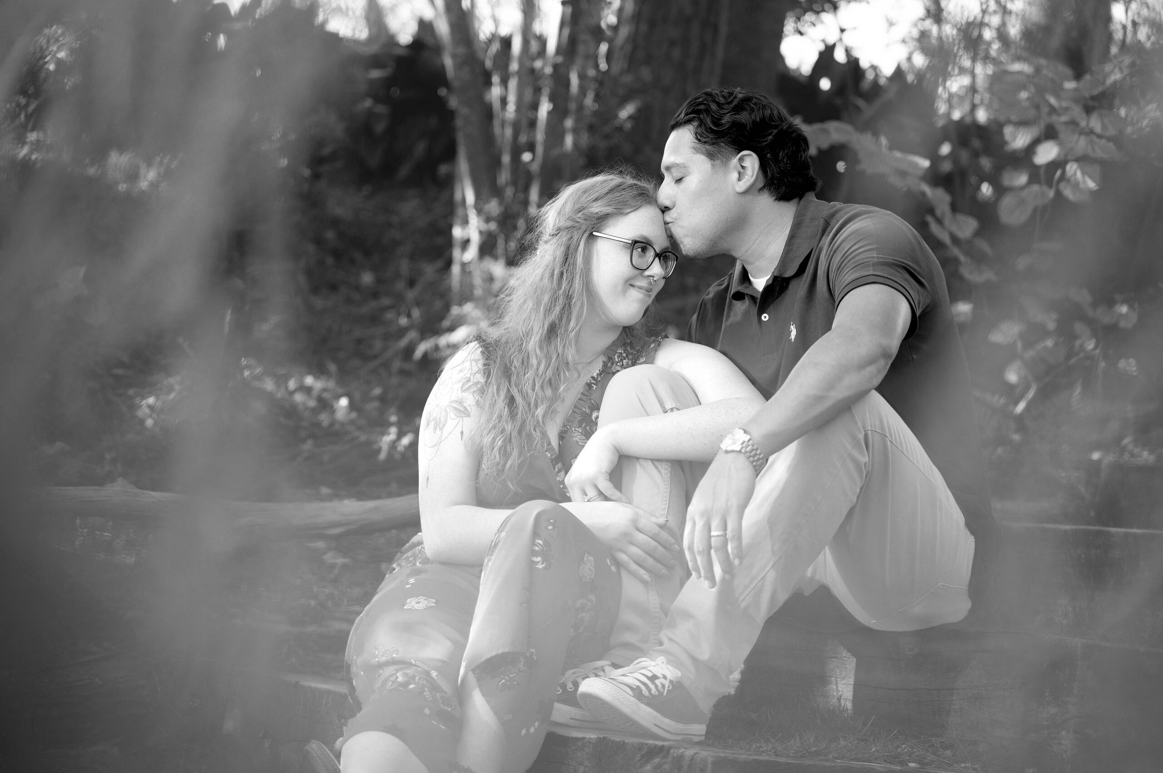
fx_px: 2357
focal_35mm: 73
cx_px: 582
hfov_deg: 27.7
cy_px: 386
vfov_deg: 18.6
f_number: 2.8
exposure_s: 1/160
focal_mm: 73
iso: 200
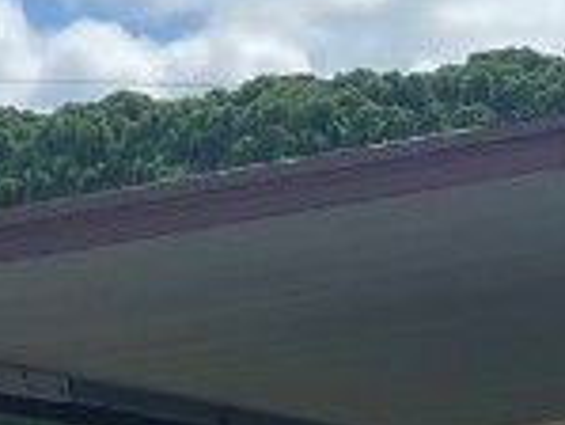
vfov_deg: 7.7
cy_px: 1009
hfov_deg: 9.6
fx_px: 2924
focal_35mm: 179
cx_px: 1422
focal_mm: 4.2
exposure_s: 1/3861
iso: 32
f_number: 1.6
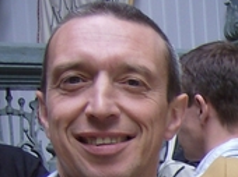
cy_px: 229
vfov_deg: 11.3
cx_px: 412
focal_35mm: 127
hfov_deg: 14.0
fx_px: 872
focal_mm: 6
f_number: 2.8
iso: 100
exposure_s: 1/83.5
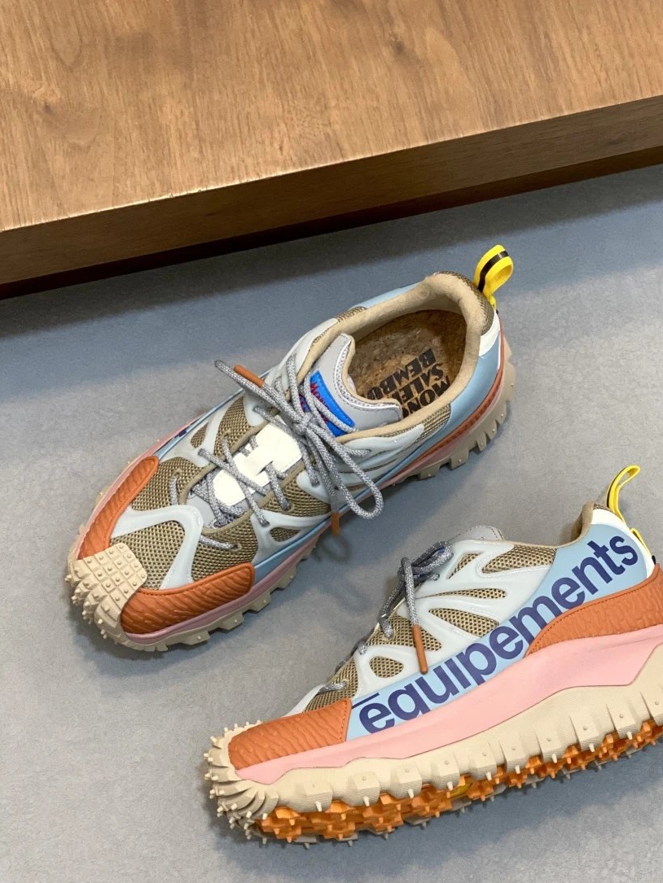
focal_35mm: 69
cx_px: 346
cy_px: 548
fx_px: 1762
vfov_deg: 28.1
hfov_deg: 21.3
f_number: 2
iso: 160
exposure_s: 1/100
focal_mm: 6
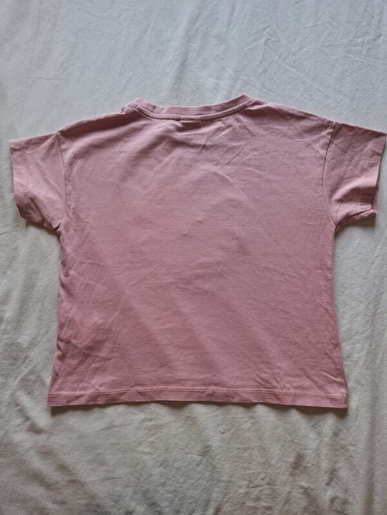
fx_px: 343
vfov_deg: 73.9
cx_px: 194
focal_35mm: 23
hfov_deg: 58.9
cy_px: 258
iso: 50
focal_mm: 5.54
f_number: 1.8
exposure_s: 1/30
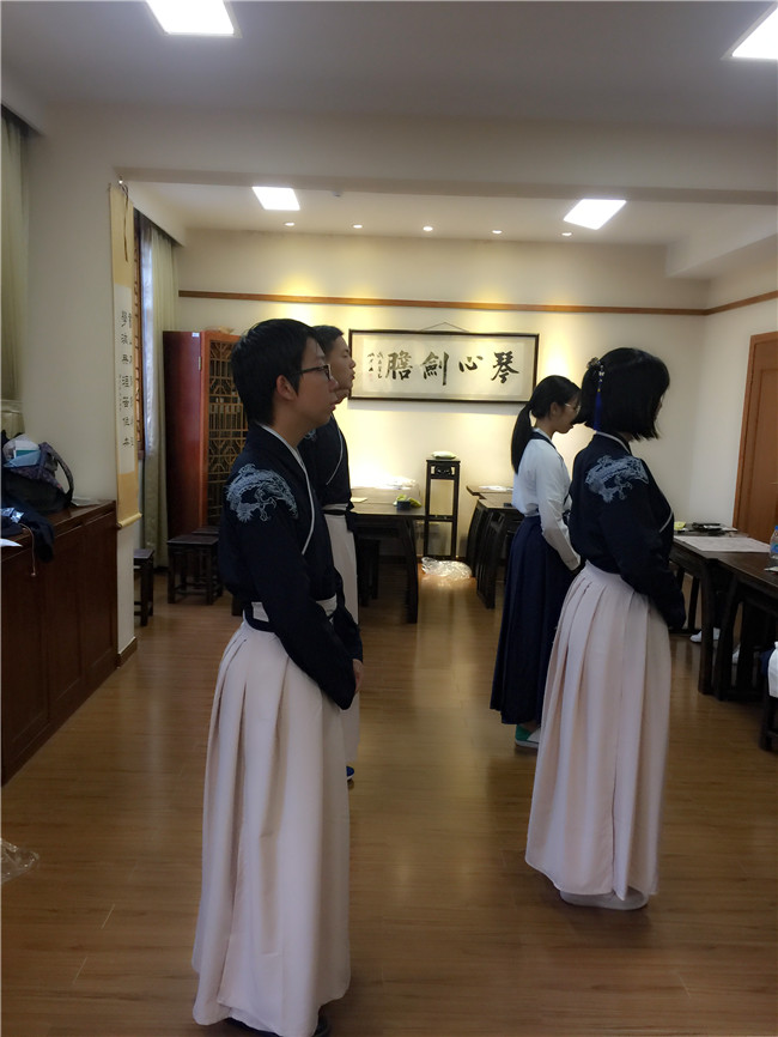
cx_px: 389
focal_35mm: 29
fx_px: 869
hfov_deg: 48.2
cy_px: 518
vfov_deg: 61.6
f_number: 2.2
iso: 64
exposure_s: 1/17
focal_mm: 4.15
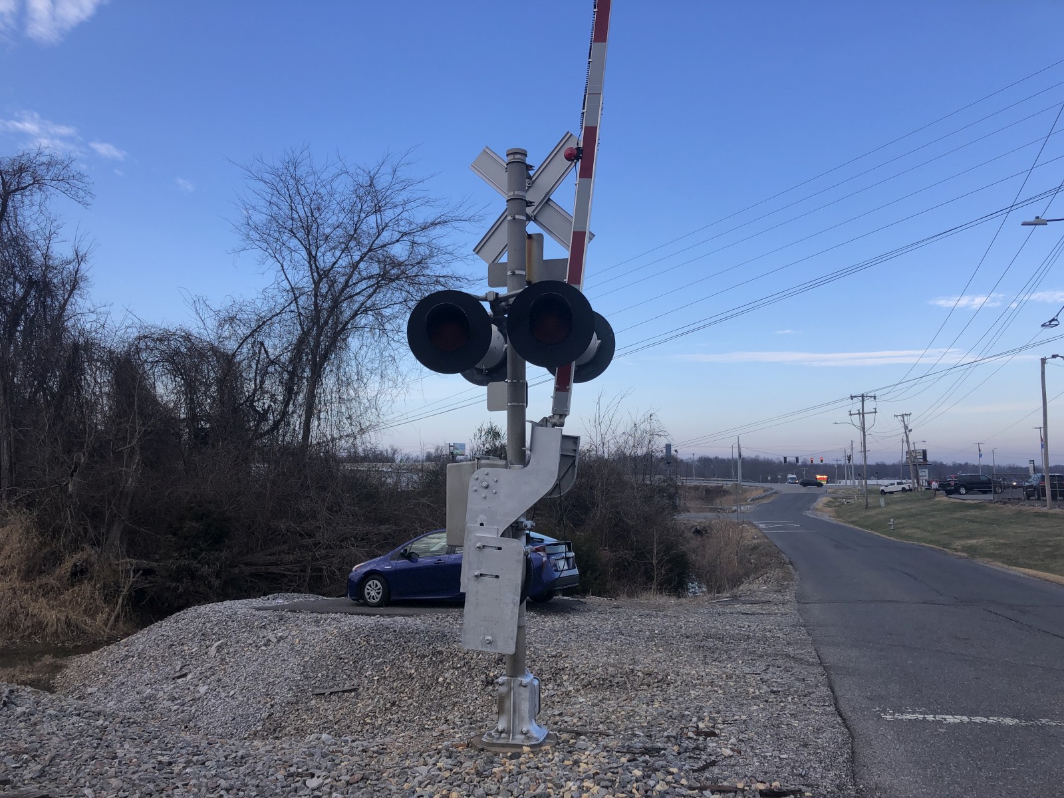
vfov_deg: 49.7
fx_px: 861
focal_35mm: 28
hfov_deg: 63.4
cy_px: 399
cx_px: 532
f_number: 1.8
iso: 20
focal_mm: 3.99
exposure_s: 1/592
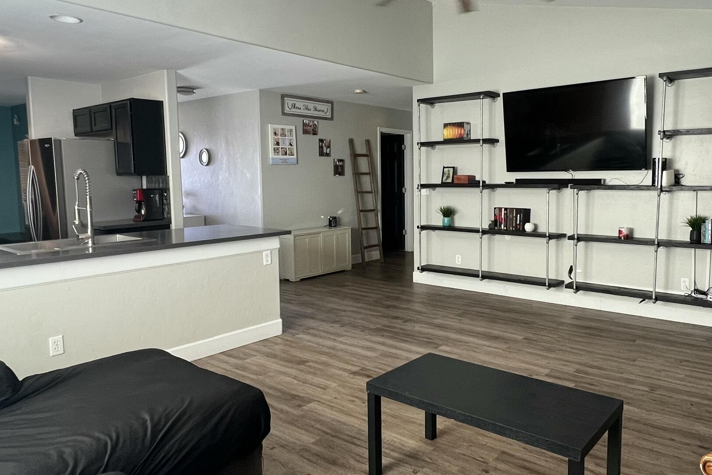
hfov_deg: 70.8
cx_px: 426
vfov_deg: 51.2
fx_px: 494
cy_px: 218
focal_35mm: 25
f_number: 1.8
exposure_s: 1/60
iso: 250
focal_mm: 1.57
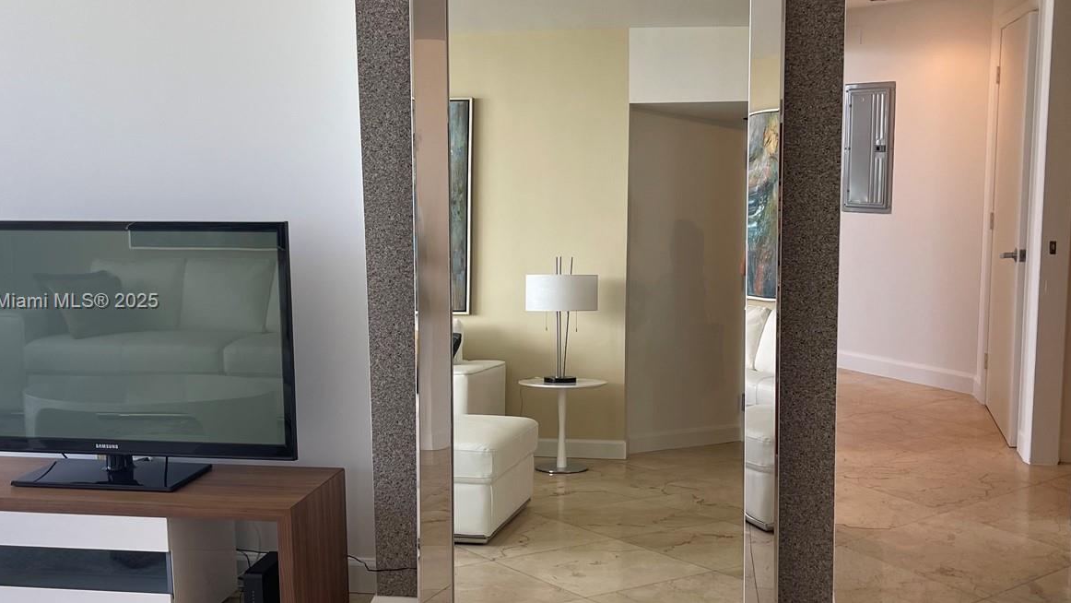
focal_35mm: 39
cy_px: 302
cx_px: 601
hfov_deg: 51.5
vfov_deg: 30.4
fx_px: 1108
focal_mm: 5.1
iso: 80
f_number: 1.6
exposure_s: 1/121
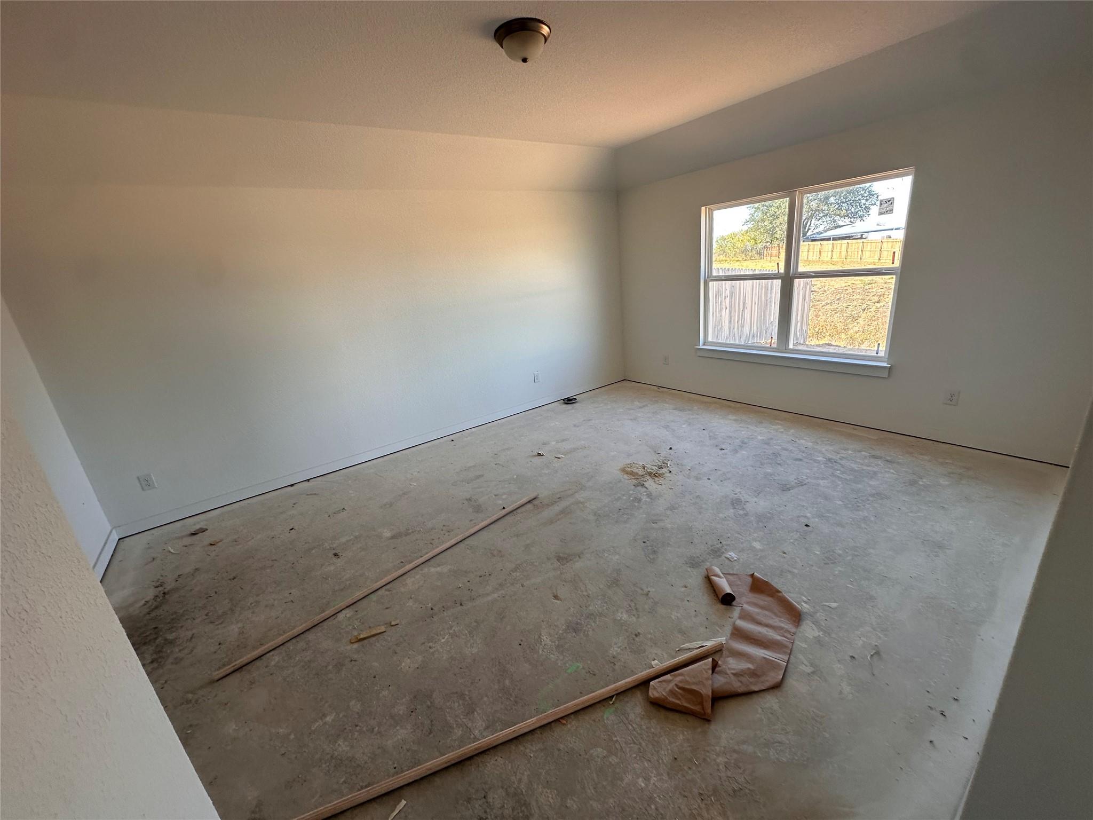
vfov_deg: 85.7
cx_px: 546
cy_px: 410
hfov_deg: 102.1
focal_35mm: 14
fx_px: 442
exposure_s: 1/99
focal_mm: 2.22
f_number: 2.2
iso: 64
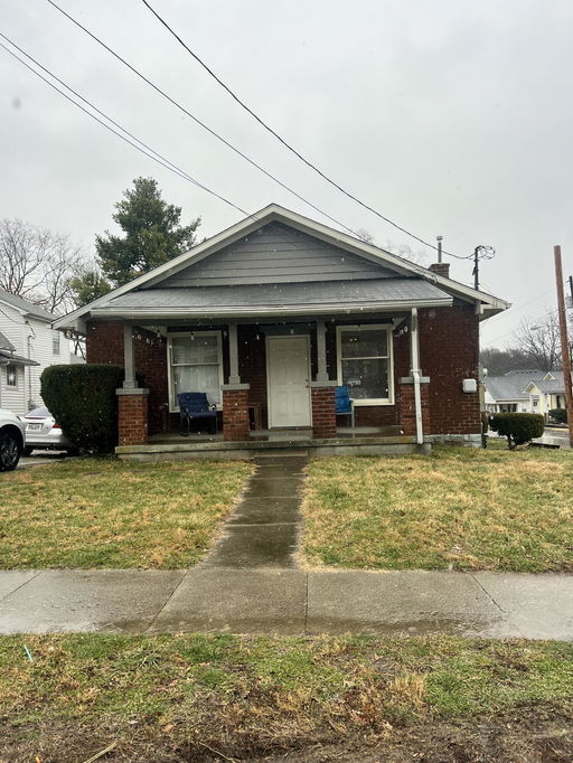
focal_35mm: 26
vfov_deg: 67.3
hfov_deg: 53.1
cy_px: 382
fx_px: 573
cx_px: 286
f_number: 1.5
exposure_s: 1/404
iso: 50
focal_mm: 5.7
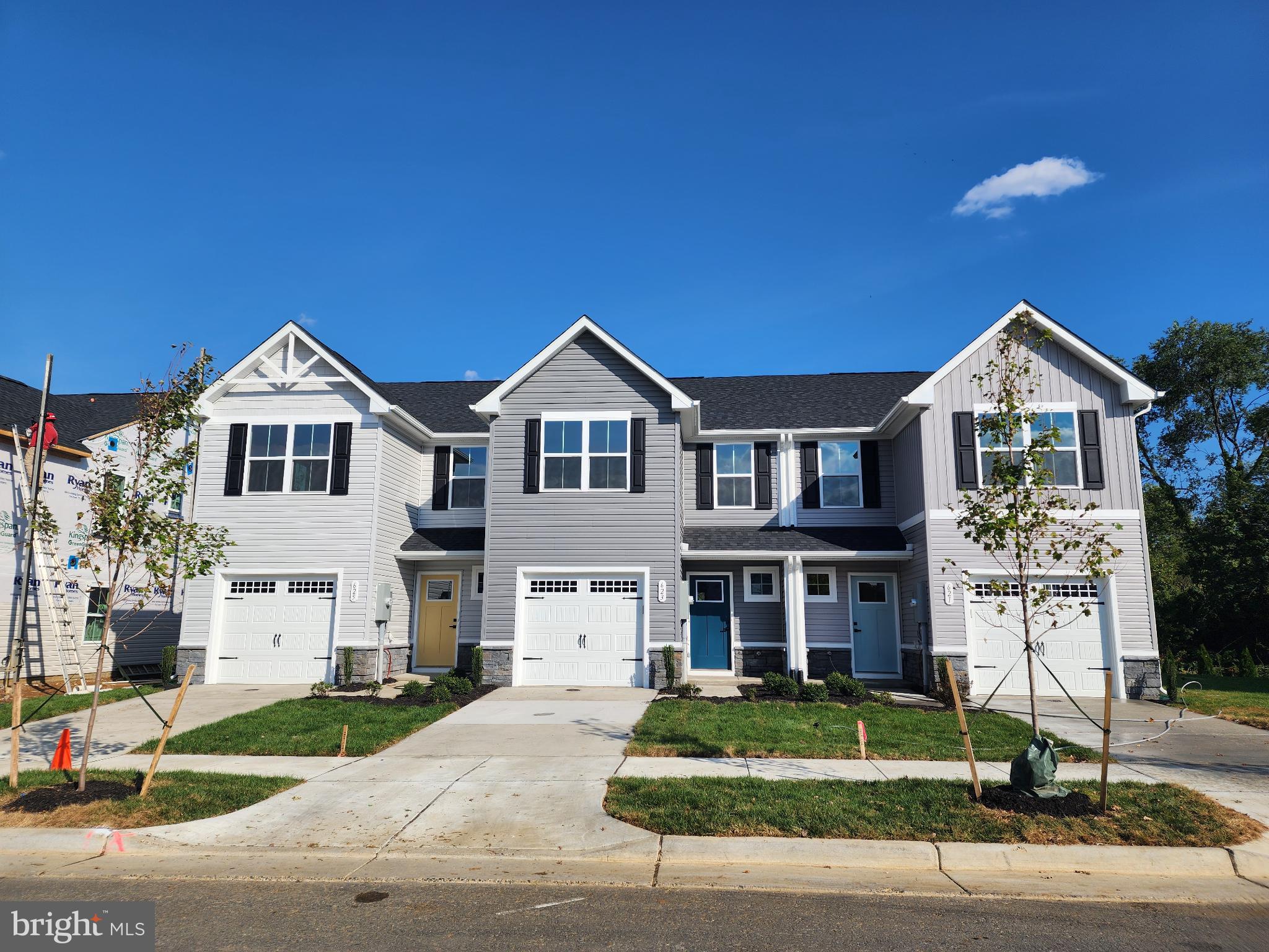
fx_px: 843
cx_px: 634
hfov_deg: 73.9
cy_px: 476
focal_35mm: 23
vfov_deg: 58.9
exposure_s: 1/1538
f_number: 1.8
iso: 12
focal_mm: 6.4
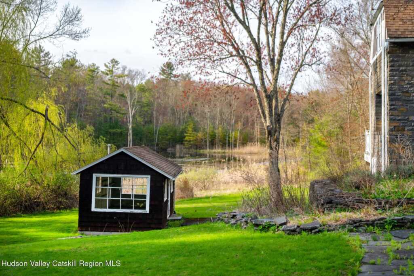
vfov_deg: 25.7
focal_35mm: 52
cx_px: 207
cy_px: 138
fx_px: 604
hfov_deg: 37.9
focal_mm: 35
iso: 200
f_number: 1.4
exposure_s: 1/2500
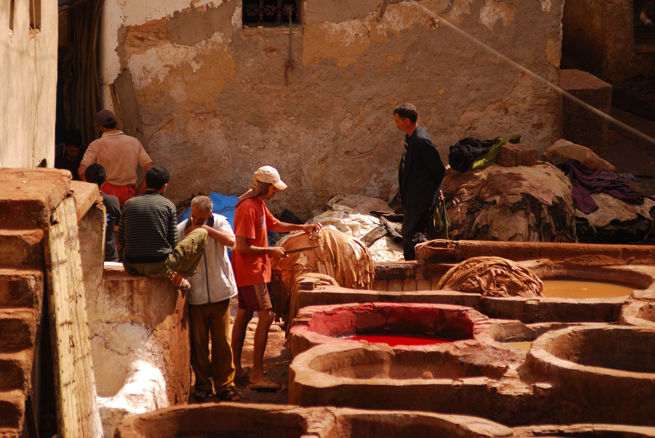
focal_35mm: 300
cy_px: 219
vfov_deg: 4.6
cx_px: 328
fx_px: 5464
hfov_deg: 6.9
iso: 100
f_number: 3.2
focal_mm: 200
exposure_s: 1/640
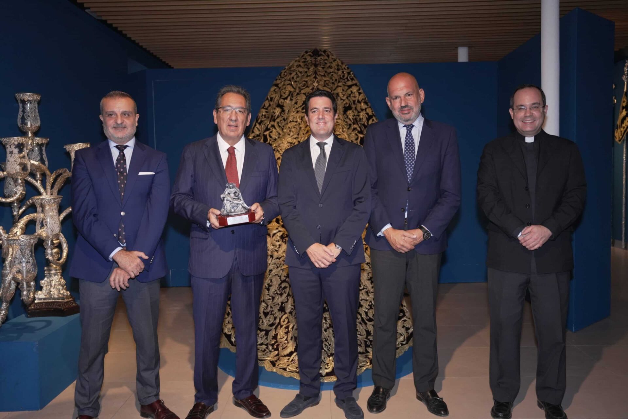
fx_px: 576
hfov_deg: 57.2
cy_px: 210
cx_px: 314
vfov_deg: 40.0
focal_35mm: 33
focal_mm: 33
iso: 1000
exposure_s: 1/250
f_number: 2.8
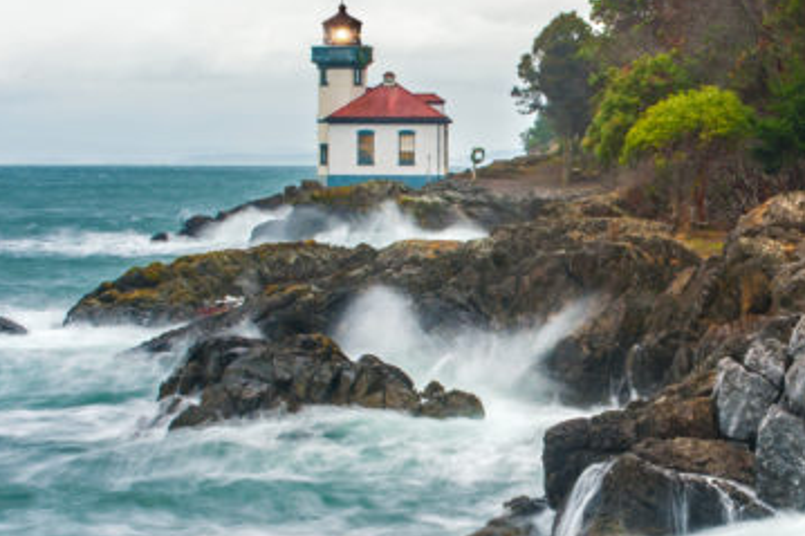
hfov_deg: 12.3
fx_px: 3732
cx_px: 601
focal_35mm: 167
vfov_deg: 8.2
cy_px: 298
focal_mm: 75
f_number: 32
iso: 200
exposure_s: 1
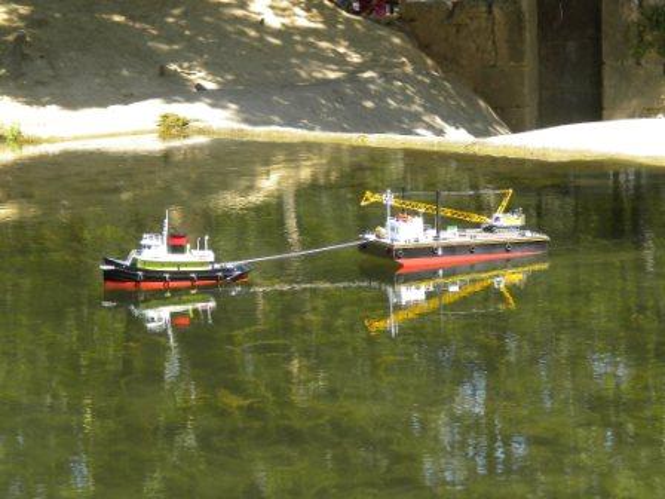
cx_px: 332
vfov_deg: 14.1
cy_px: 250
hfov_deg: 18.7
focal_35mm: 105
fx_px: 2017
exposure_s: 1/108
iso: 80
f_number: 5.9
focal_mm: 18.9
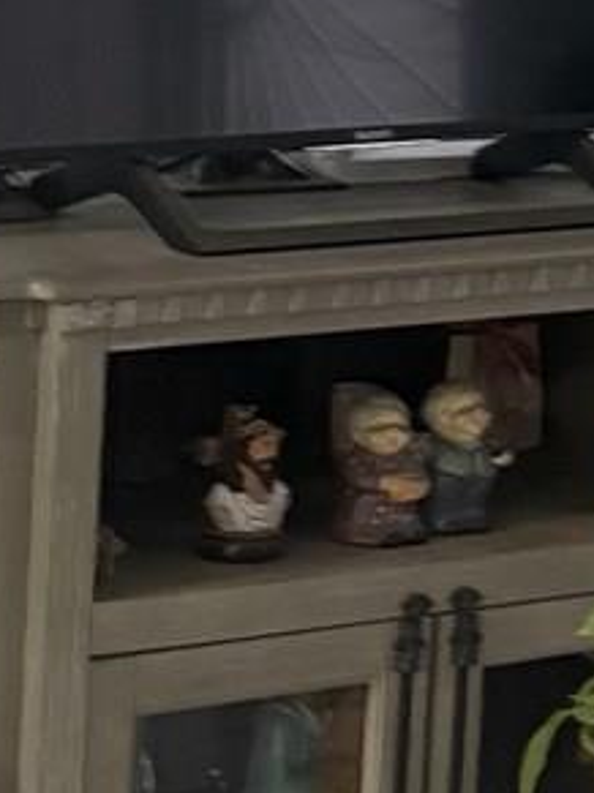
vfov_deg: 9.5
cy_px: -25
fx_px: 4717
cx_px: 529
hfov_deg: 7.2
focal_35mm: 206
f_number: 1.6
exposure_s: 1/60
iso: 400
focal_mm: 5.96
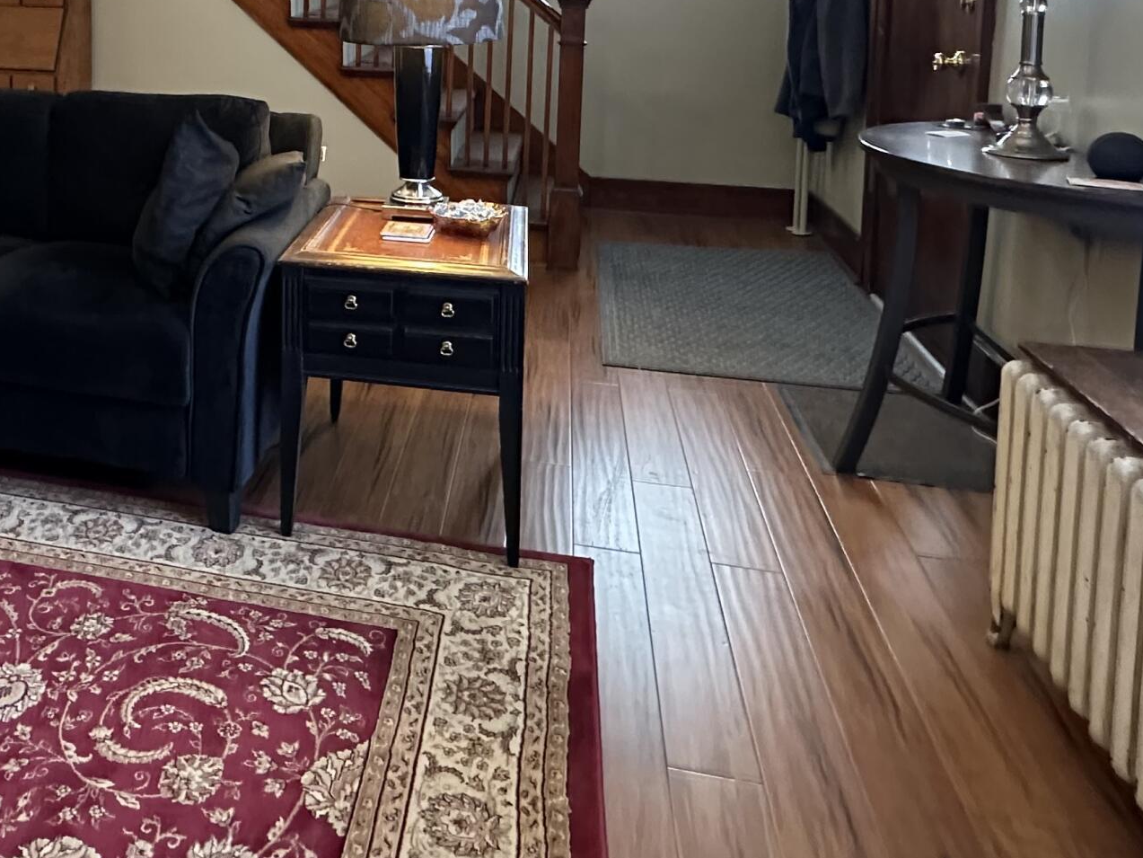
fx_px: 1090
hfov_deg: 52.2
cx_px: 246
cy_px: 64
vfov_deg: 39.4
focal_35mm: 33
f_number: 2.2
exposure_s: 1/60
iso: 640
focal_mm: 2.22
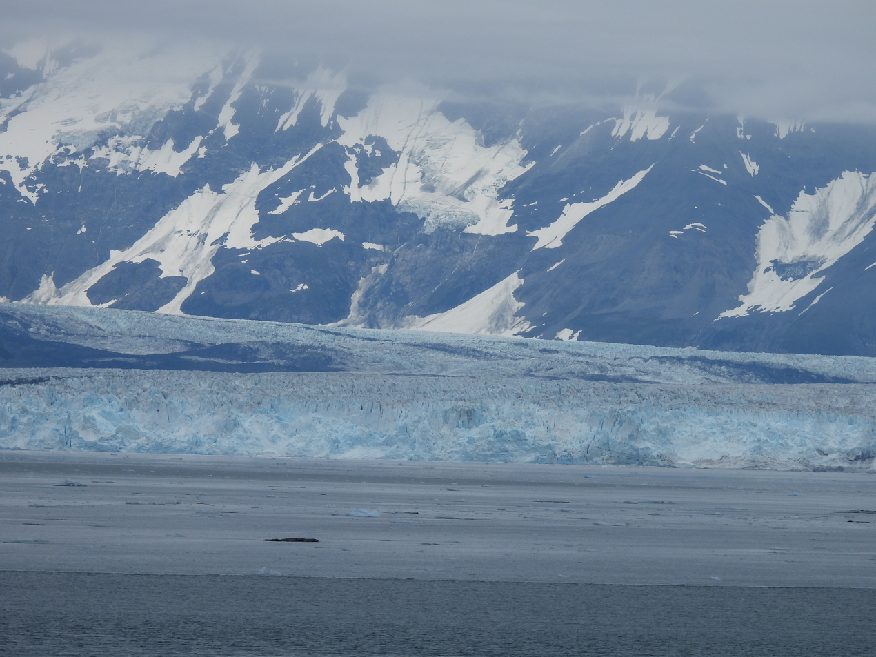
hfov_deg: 7.6
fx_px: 6631
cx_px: 439
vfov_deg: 5.7
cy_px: 330
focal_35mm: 262
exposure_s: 1/640
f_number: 4.5
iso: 100
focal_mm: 46.4
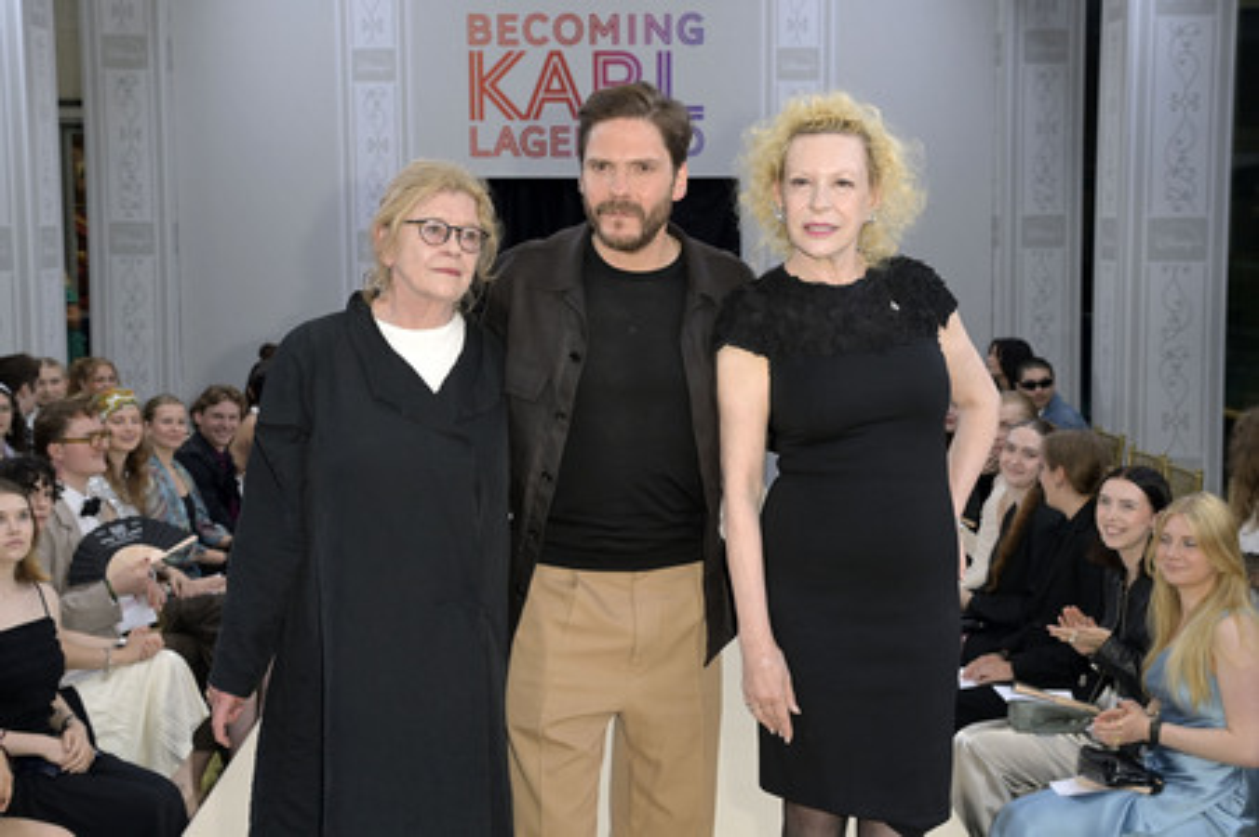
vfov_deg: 27.0
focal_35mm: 50
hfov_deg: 39.6
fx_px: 1747
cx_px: 630
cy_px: 418
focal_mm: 50
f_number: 5.6
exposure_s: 1/250
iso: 500
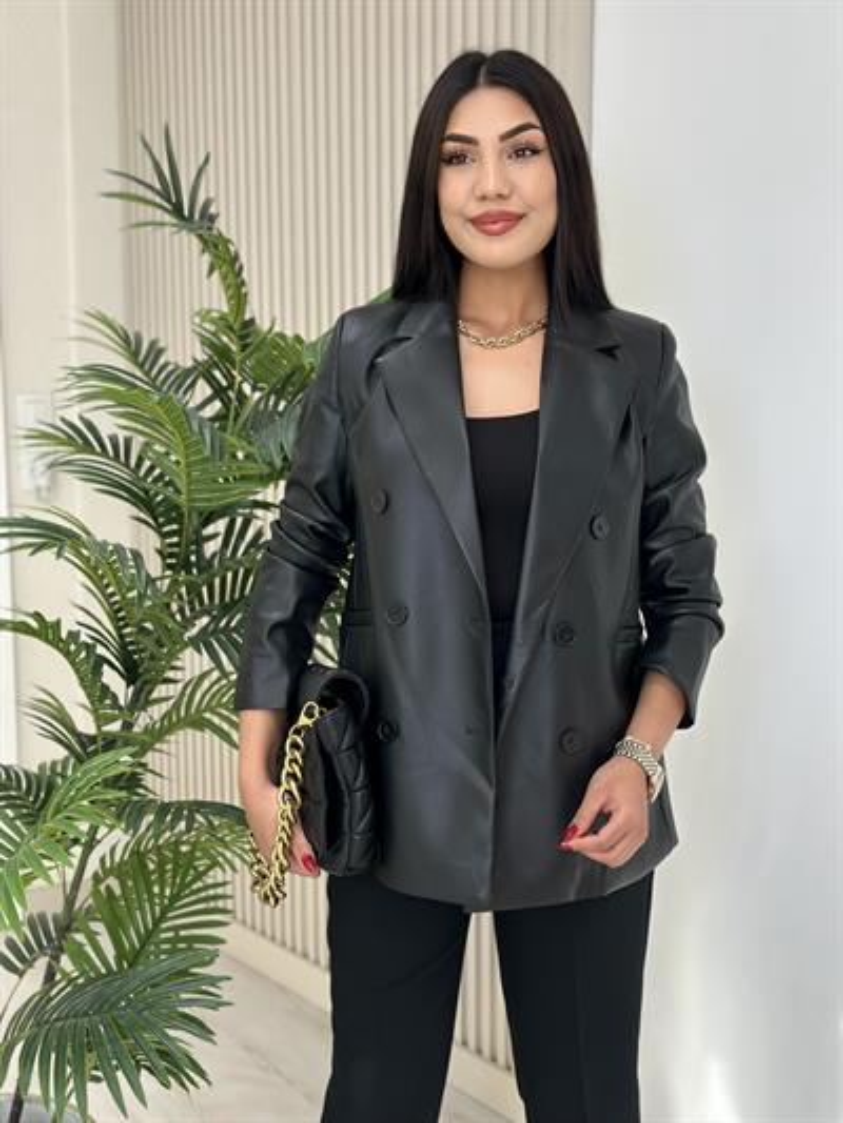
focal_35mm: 48
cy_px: 562
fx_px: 1558
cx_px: 422
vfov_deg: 39.6
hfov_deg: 30.3
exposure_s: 1/141
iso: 80
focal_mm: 6.86
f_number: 1.78
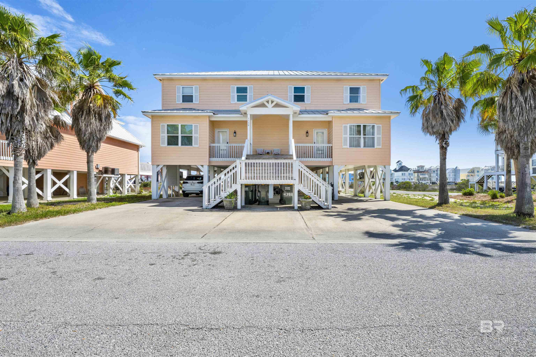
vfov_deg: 75.5
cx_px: 268
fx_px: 231
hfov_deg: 98.5
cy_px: 178
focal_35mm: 16
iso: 400
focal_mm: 15.5
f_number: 11
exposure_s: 1/640
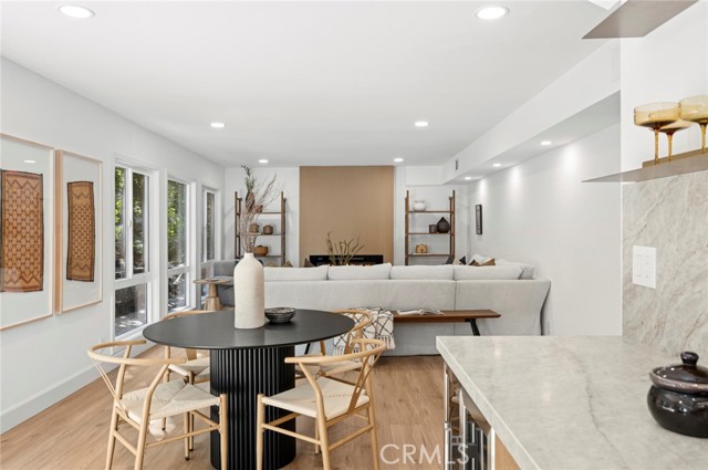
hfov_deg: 69.5
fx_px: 511
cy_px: 235
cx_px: 354
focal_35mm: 26
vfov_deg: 49.4
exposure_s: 1/10
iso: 125
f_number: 9
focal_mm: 26
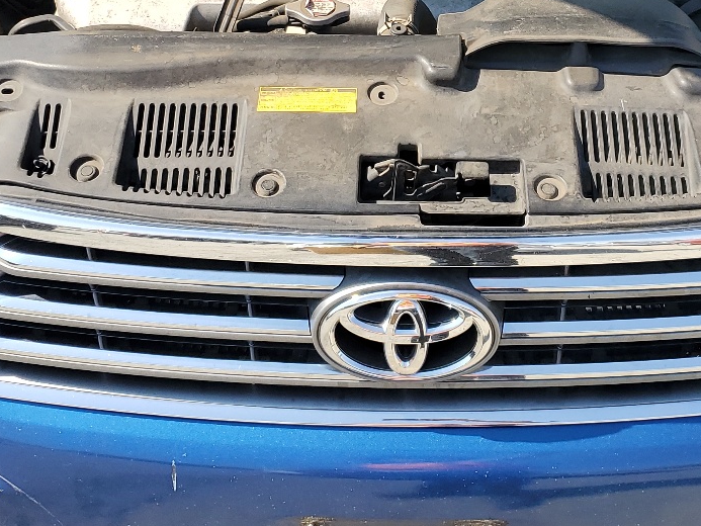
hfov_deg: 32.1
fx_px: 1215
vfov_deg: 23.4
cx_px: 416
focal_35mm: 60
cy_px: -4
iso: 50
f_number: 1.5
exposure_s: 1/1667
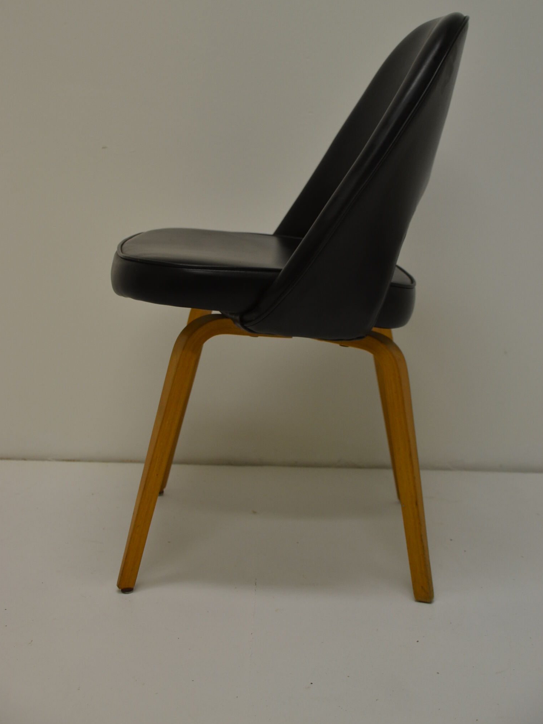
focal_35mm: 56
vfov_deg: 34.3
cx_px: 274
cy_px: 314
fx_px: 1171
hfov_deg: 26.1
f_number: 4.5
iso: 400
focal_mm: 34
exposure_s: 1/80
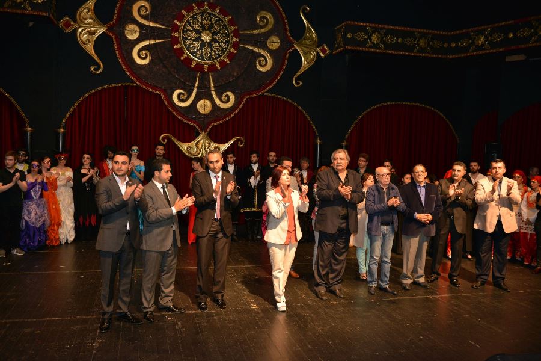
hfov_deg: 58.7
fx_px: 481
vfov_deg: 41.1
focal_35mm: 32
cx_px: 270
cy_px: 180
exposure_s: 1/250
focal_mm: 32
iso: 1000
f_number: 3.2
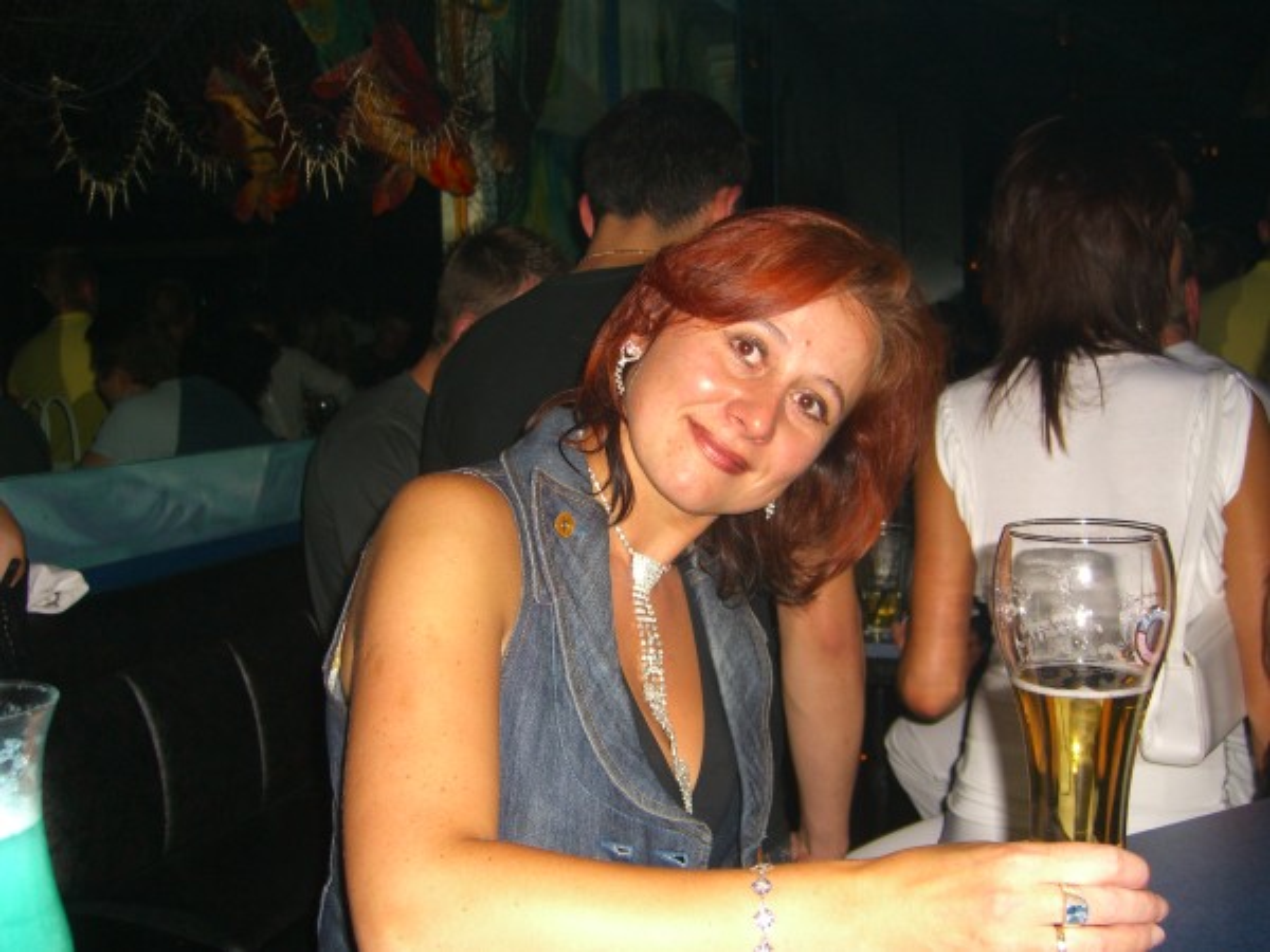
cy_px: 476
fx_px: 1394
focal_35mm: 38
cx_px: 635
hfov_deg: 49.0
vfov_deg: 37.7
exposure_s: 1/60
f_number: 2.8
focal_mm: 7.9
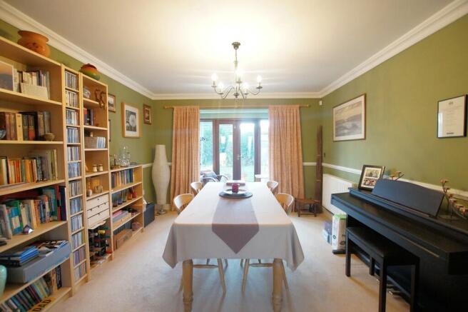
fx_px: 195
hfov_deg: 100.4
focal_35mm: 15
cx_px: 234
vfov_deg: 77.3
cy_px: 156
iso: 2500
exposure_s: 1/60
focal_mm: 10
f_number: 4
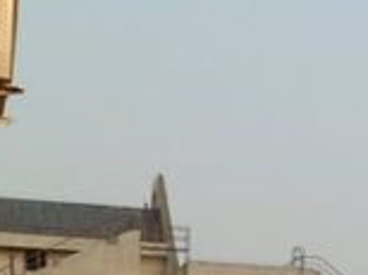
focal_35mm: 132
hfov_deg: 12.8
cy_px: 520
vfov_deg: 10.4
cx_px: 767
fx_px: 1401
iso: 80
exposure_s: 1/500
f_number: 3.3
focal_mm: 4.9
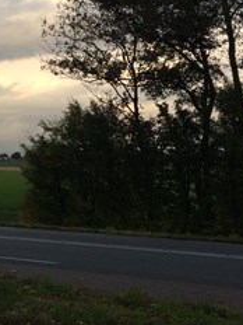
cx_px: -50
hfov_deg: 17.5
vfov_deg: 24.4
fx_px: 749
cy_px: 193
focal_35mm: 80
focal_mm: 4.15
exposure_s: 1/746
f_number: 2.2
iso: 32
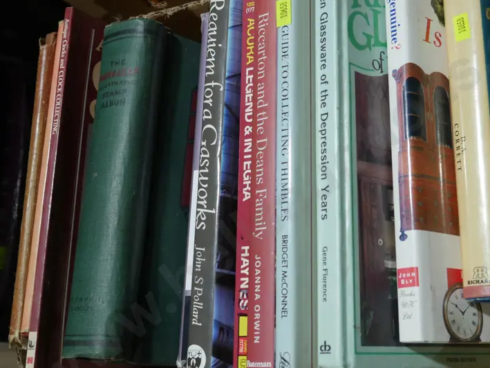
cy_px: 177
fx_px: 736
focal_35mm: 52
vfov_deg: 28.0
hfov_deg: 36.4
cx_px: 326
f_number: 4
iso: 200
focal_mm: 18
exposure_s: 1/80
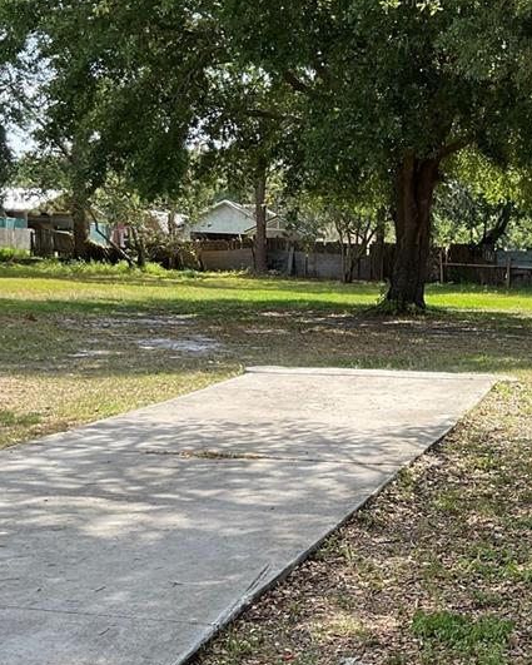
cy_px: 520
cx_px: 401
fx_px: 1259
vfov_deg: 29.0
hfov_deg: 23.6
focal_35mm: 64
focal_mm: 3
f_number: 1.8
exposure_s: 1/400
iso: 16
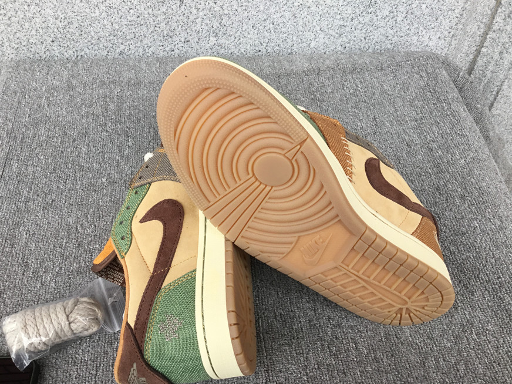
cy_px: 196
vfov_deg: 44.2
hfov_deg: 56.8
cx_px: 255
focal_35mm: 32
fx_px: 473
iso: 40
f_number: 2.4
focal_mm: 3.3
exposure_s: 1/100
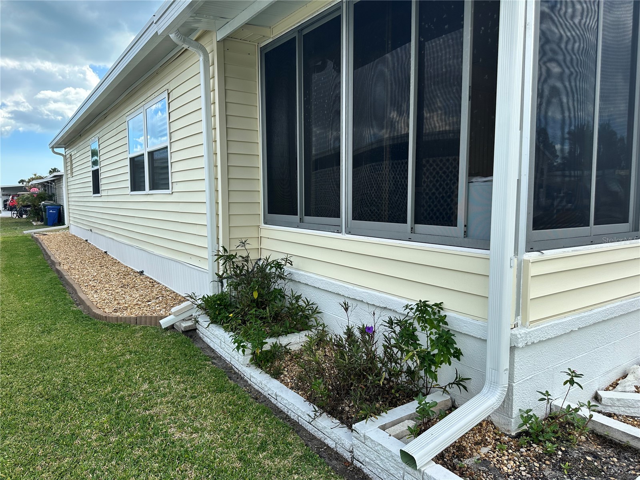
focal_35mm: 24
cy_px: 240
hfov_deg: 71.6
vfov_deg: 56.8
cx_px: 320
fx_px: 444
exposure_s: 1/1751
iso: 80
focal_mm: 6.86
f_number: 1.78
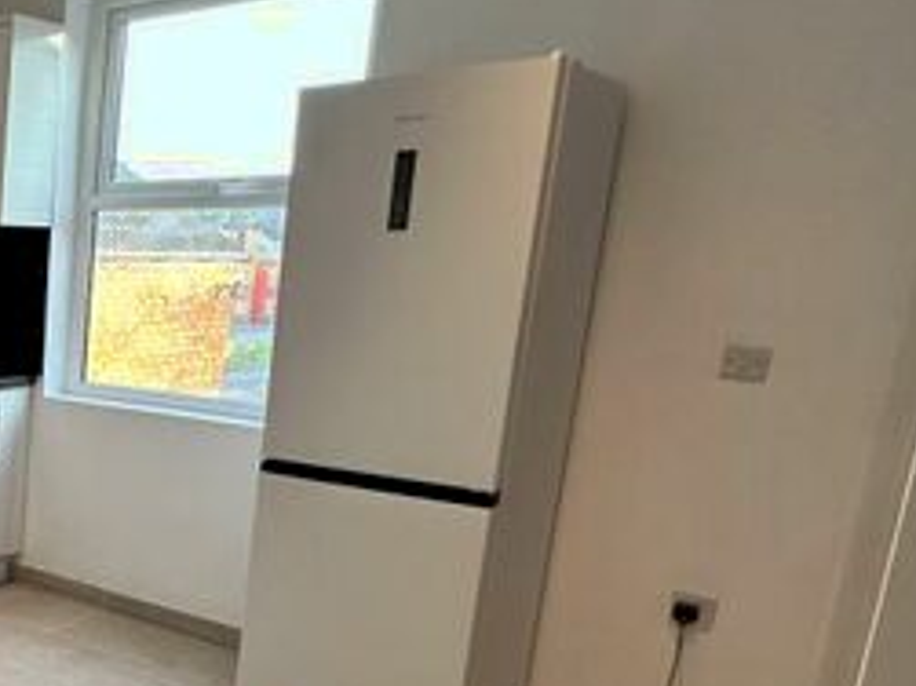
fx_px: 1032
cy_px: 469
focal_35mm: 39
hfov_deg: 35.5
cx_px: -226
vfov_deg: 36.3
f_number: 2.2
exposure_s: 1/99
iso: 125
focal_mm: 2.22
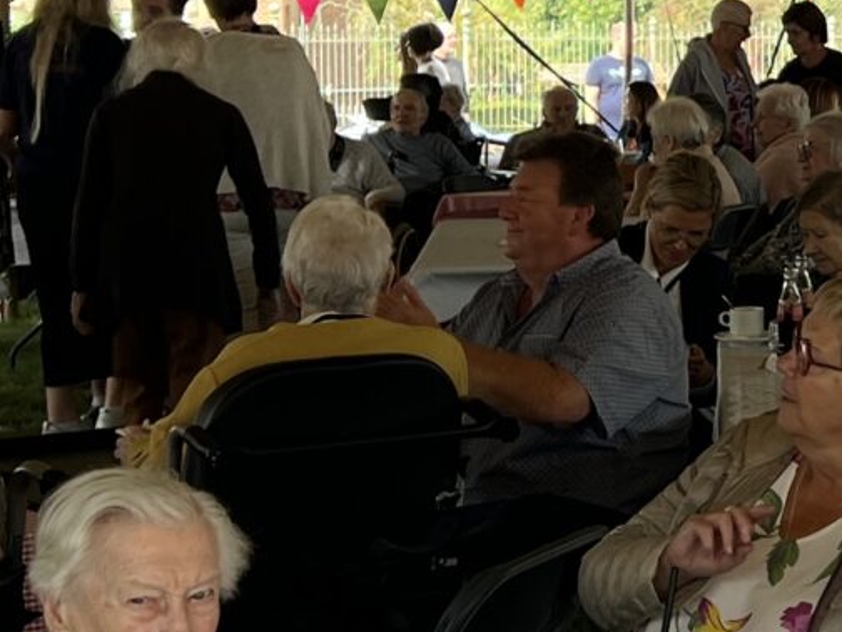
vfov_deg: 11.2
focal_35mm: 132
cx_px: 1096
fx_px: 3211
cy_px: 42
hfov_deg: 14.3
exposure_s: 1/185
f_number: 1.5
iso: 40
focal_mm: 5.7
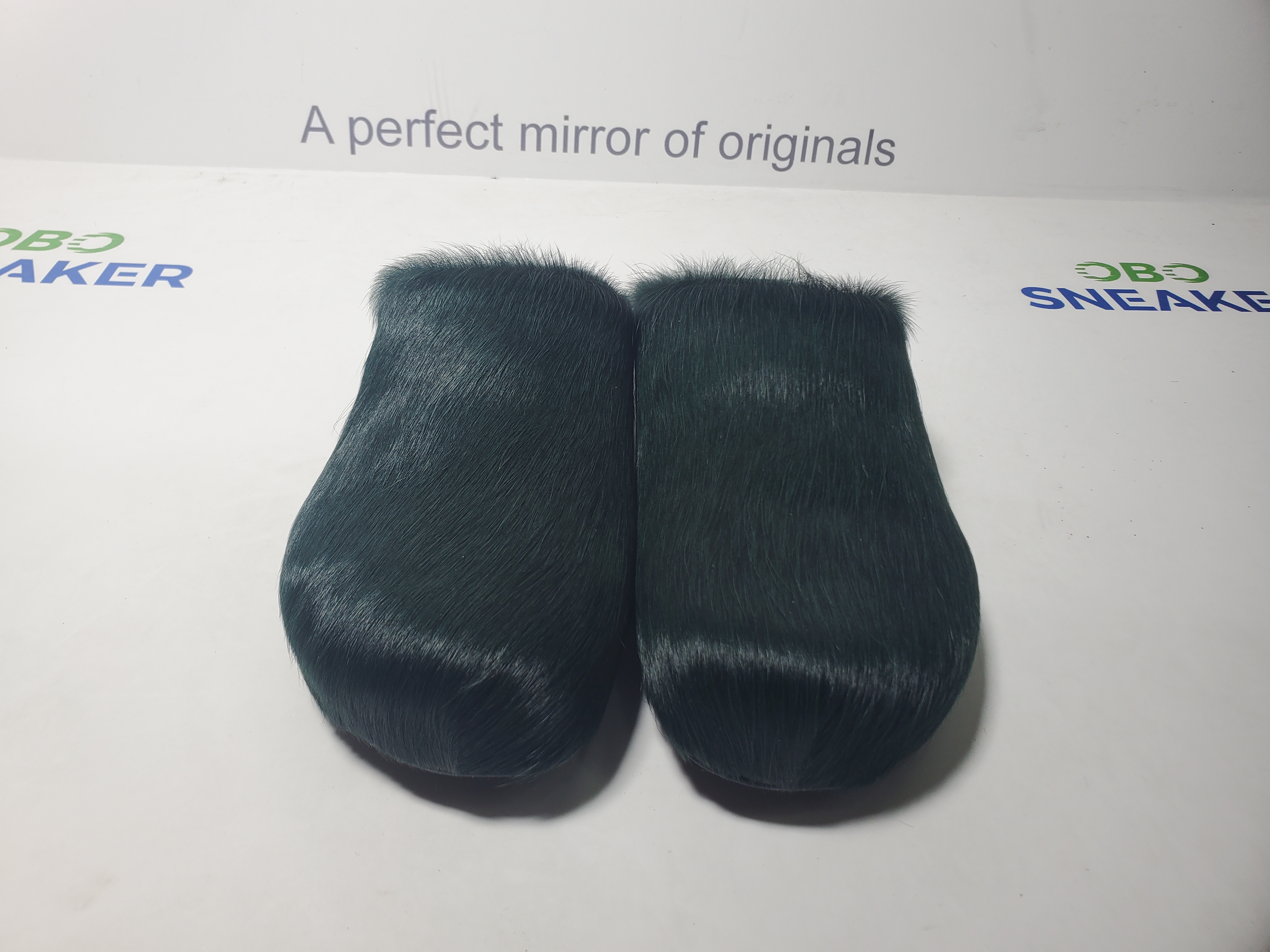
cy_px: 476
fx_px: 954
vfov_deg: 53.1
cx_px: 635
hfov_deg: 67.3
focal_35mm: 26
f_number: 2.4
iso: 50
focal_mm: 4.3
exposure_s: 1/157
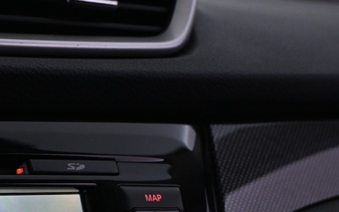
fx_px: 915
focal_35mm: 99
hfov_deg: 19.6
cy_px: 273
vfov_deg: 12.8
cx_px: -76
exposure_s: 1/50
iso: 800
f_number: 3.8
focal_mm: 20
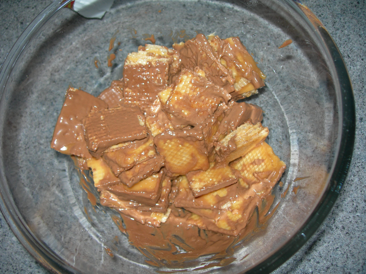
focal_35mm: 38
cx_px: 183
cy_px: 137
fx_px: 402
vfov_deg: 37.7
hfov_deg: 49.0
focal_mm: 7.8
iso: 50
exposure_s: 1/60.1
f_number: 2.8
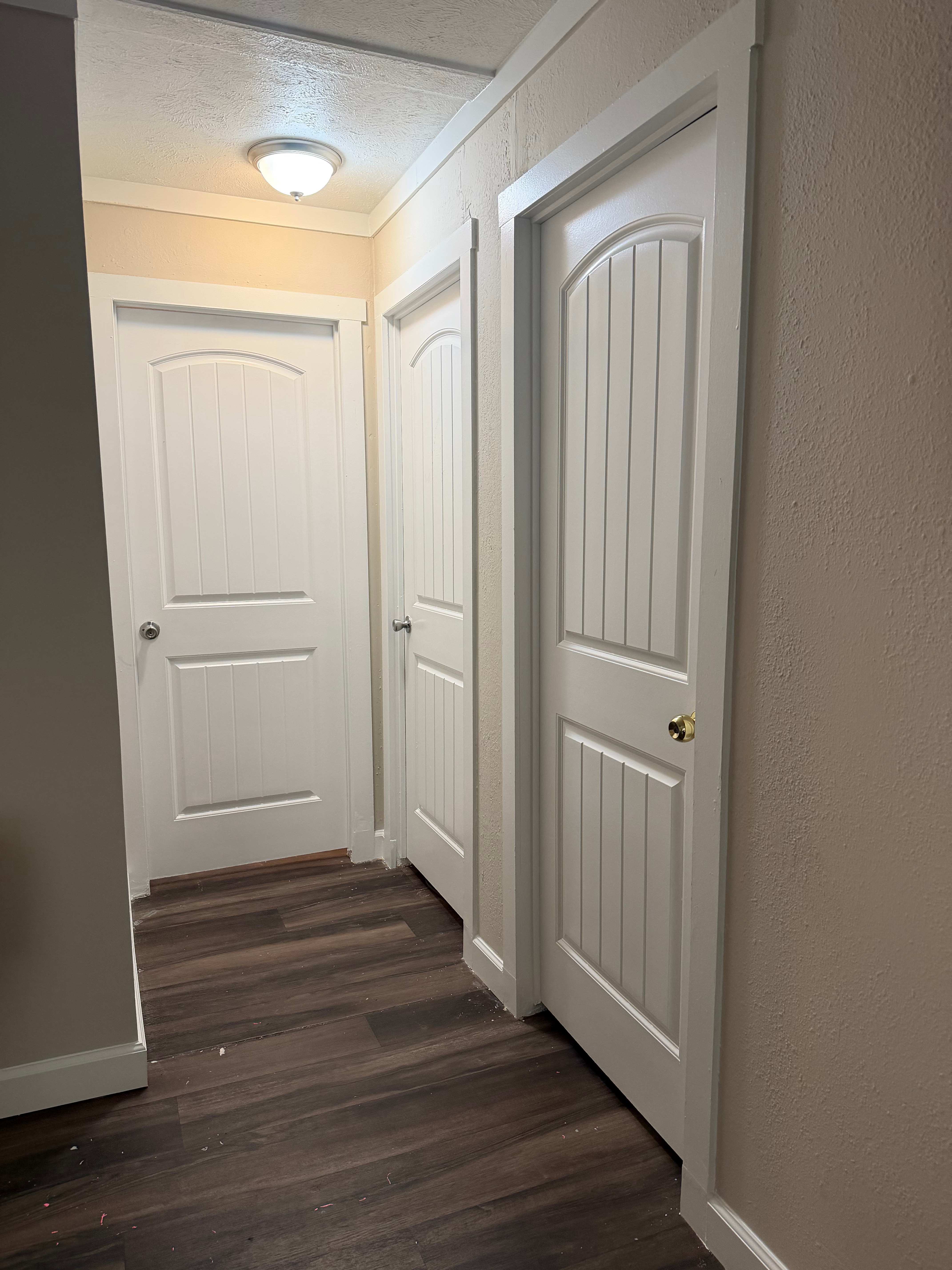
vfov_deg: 71.6
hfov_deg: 56.8
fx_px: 880
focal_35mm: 24
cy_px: 635
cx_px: 476
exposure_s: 1/60
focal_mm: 6.76
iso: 250
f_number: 1.78
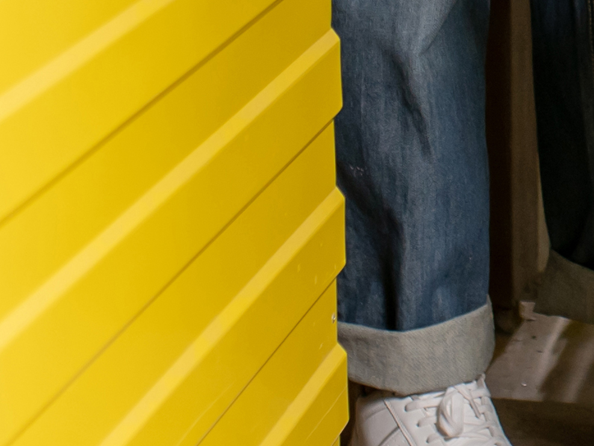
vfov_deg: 7.1
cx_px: 1024
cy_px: -229
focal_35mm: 206
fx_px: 3536
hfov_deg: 9.2
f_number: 2.5
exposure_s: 1/160
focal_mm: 35
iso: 400
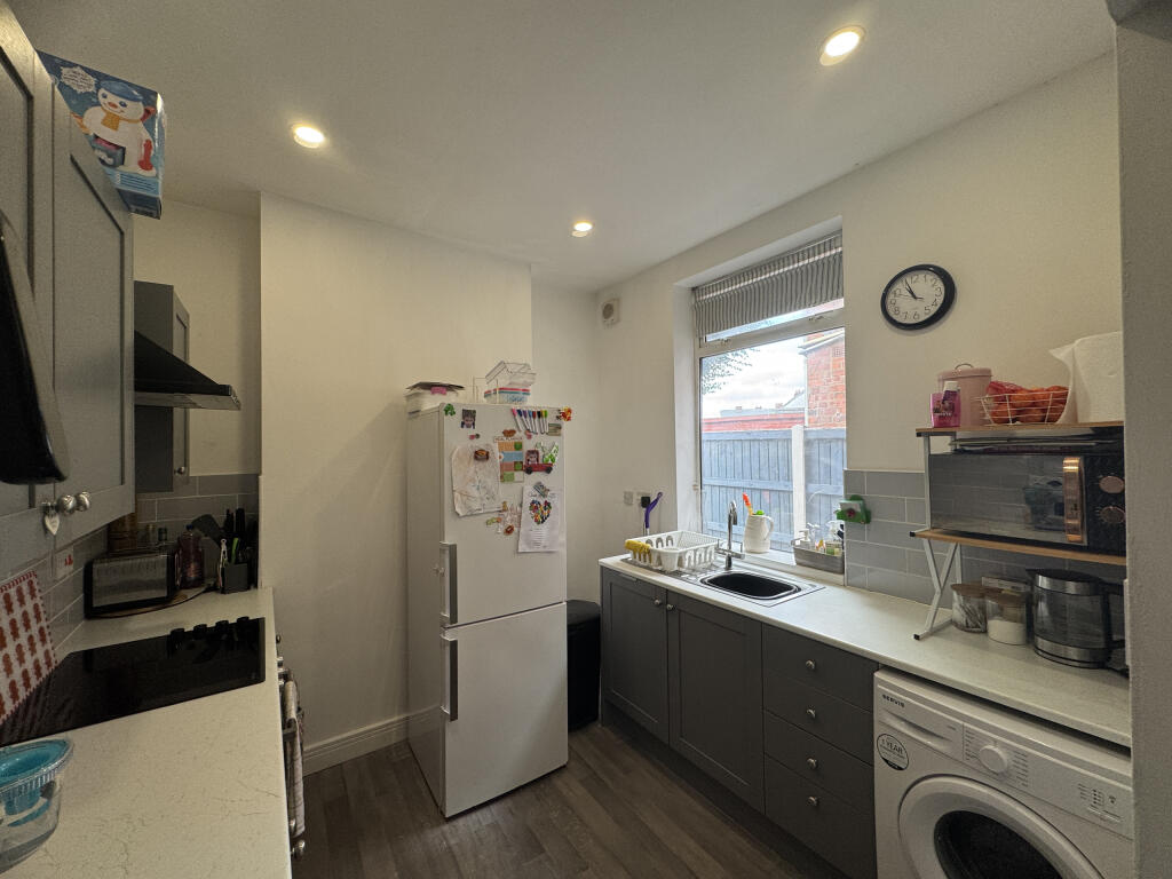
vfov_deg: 85.7
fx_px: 474
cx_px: 586
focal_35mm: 14
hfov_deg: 102.1
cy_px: 440
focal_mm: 2.22
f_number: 2.2
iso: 80
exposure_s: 1/100
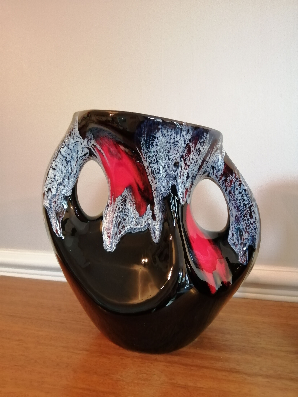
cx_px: 149
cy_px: 198
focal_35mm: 26
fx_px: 298
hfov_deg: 53.1
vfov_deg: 67.3
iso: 640
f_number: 1.8
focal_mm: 3.6
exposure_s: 1/16.7
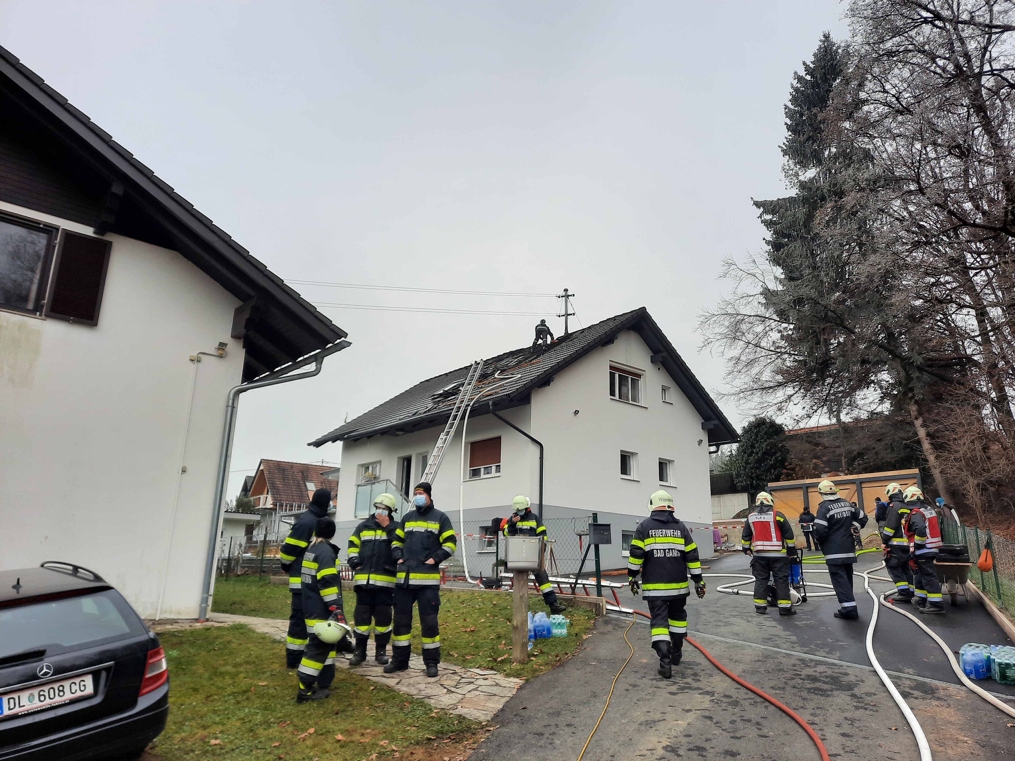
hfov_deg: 69.4
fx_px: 733
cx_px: 508
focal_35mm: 25
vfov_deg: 54.9
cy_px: 380
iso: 32
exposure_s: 1/166
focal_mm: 4.6
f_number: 2
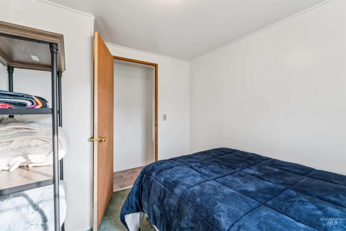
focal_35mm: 16
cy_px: 116
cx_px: 173
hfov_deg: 98.2
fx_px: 150
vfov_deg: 75.1
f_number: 13
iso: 400
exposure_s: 1/13
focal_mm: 15.6
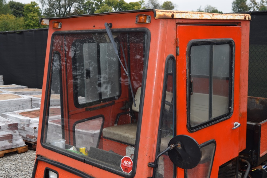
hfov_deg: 42.3
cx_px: 134
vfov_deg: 29.0
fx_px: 345
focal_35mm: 46
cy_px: 89
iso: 110
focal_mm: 31
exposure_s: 1/125
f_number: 5.6
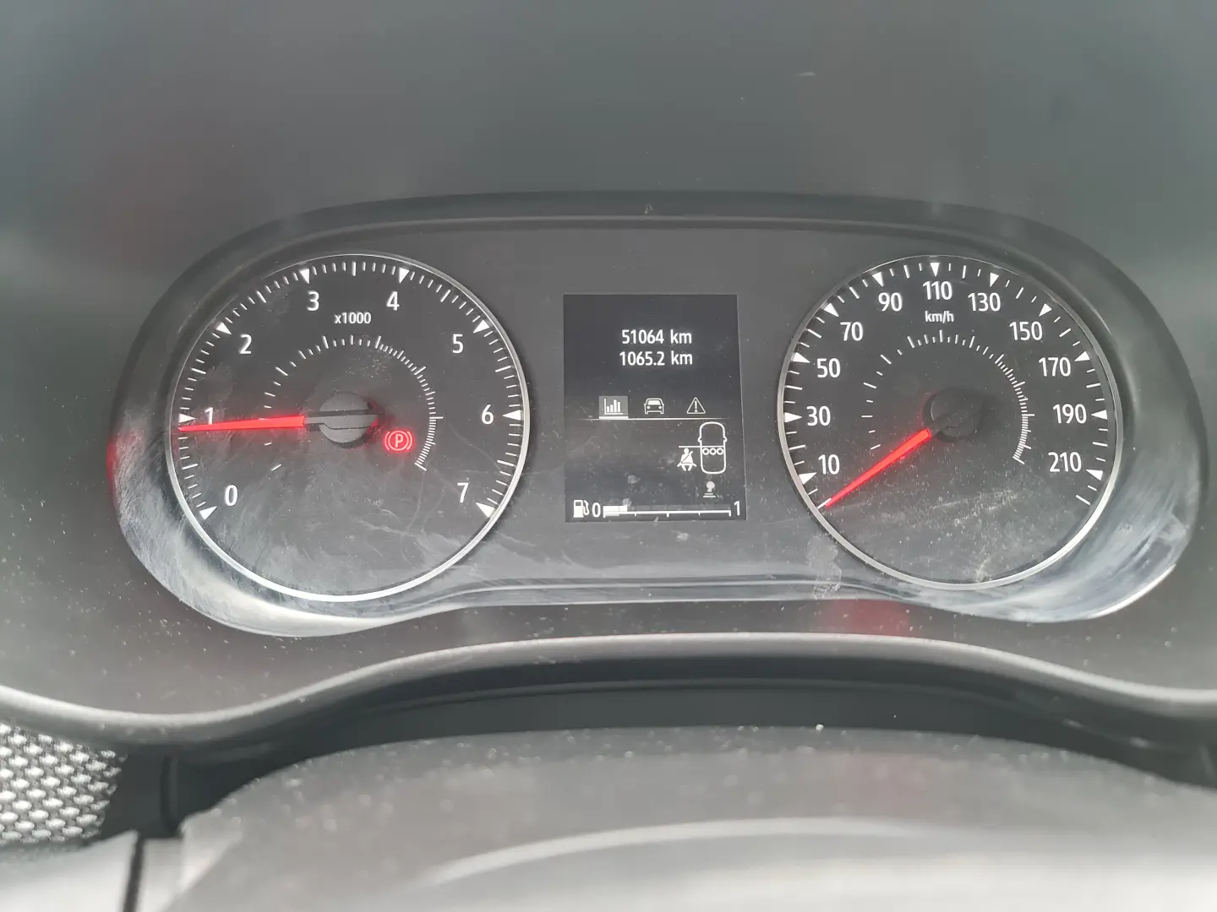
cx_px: 608
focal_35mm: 25
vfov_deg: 54.9
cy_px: 456
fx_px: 879
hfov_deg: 69.4
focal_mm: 7
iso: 400
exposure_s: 1/50
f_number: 1.8
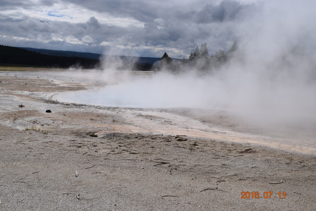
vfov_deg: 31.9
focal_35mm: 42
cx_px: 158
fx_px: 369
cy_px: 106
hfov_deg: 46.4
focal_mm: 28
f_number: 13
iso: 200
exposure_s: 1/640
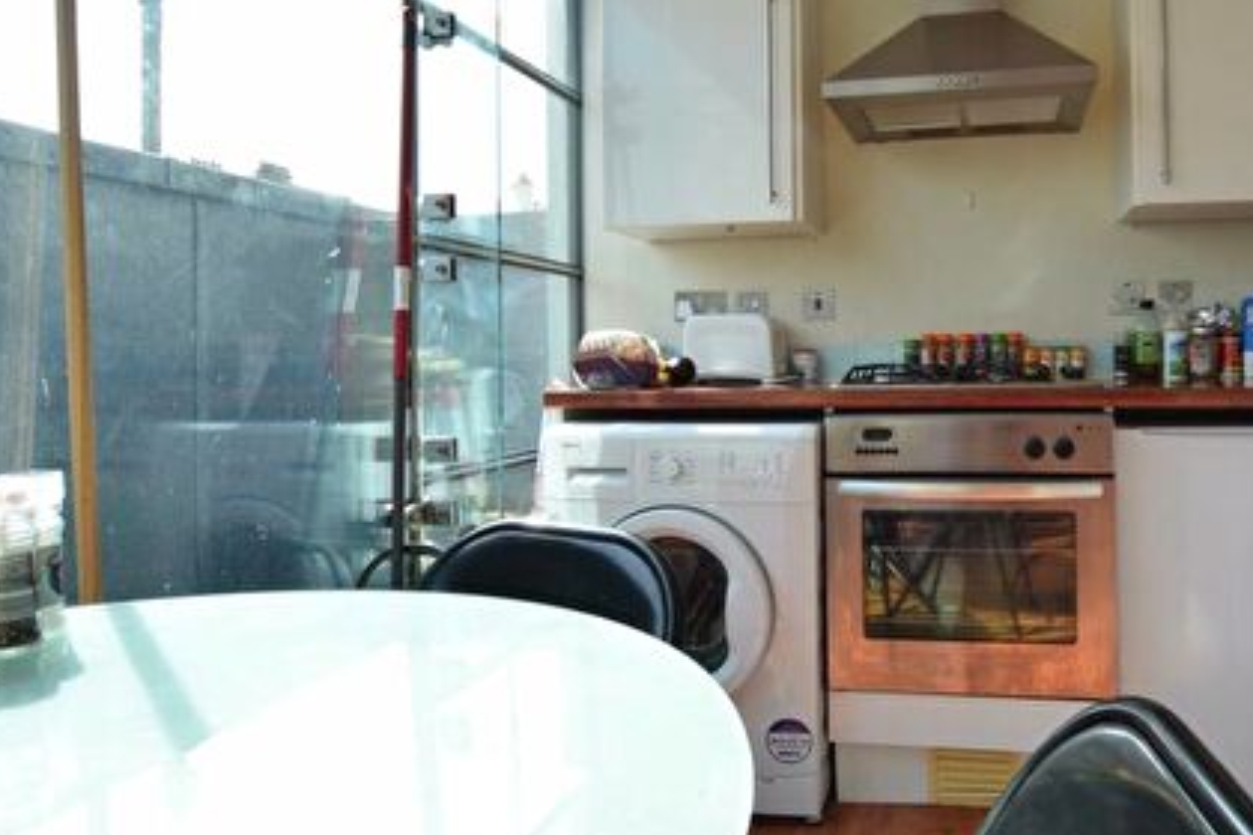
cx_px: 835
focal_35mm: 25
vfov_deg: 51.1
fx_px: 870
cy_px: 359
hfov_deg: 69.5
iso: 100
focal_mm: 10
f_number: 4.5
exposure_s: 1/200
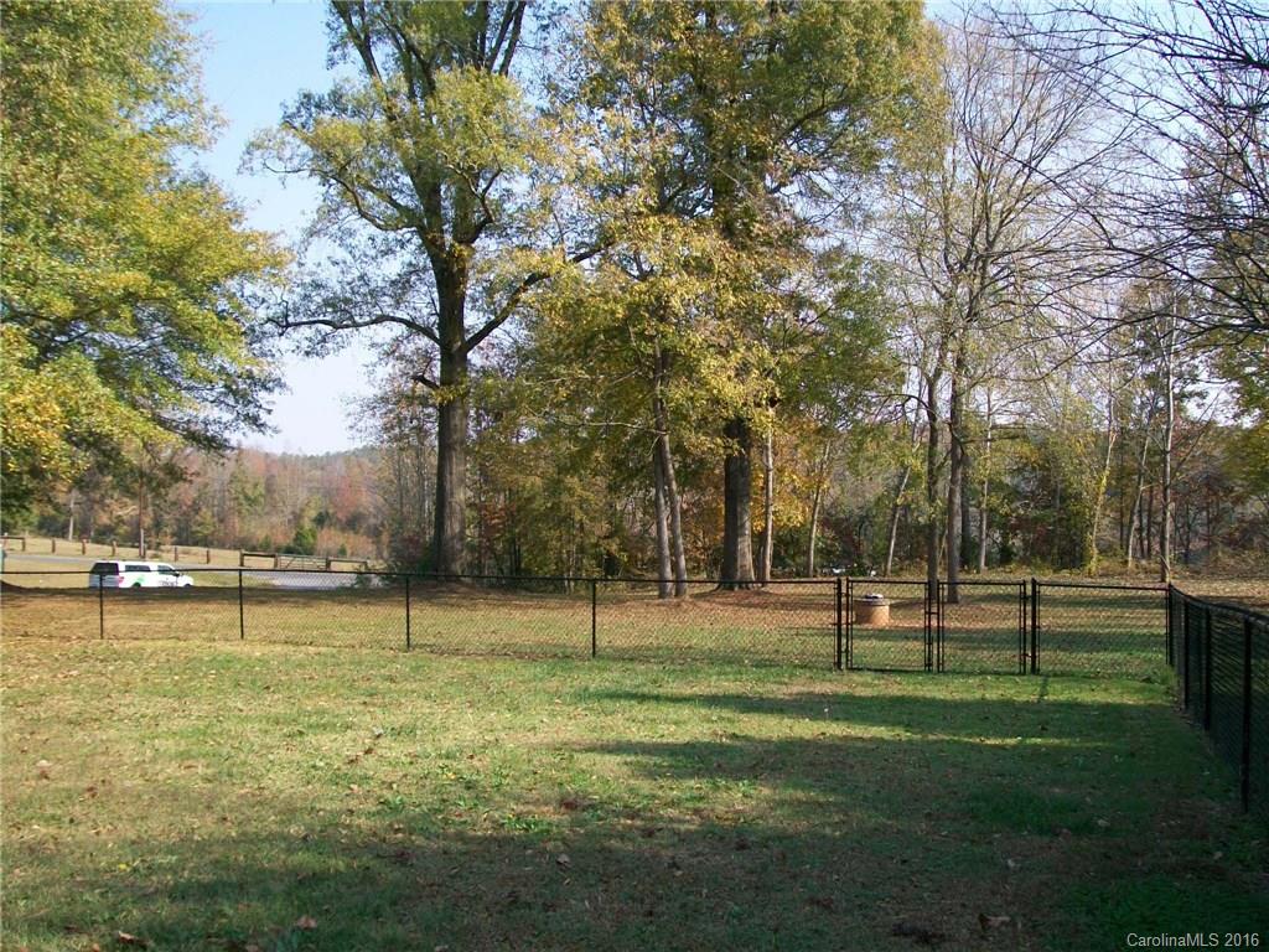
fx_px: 1320
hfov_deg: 51.4
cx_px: 634
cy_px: 476
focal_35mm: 36
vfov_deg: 39.7
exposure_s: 1/500
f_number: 2.7
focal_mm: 6
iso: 64
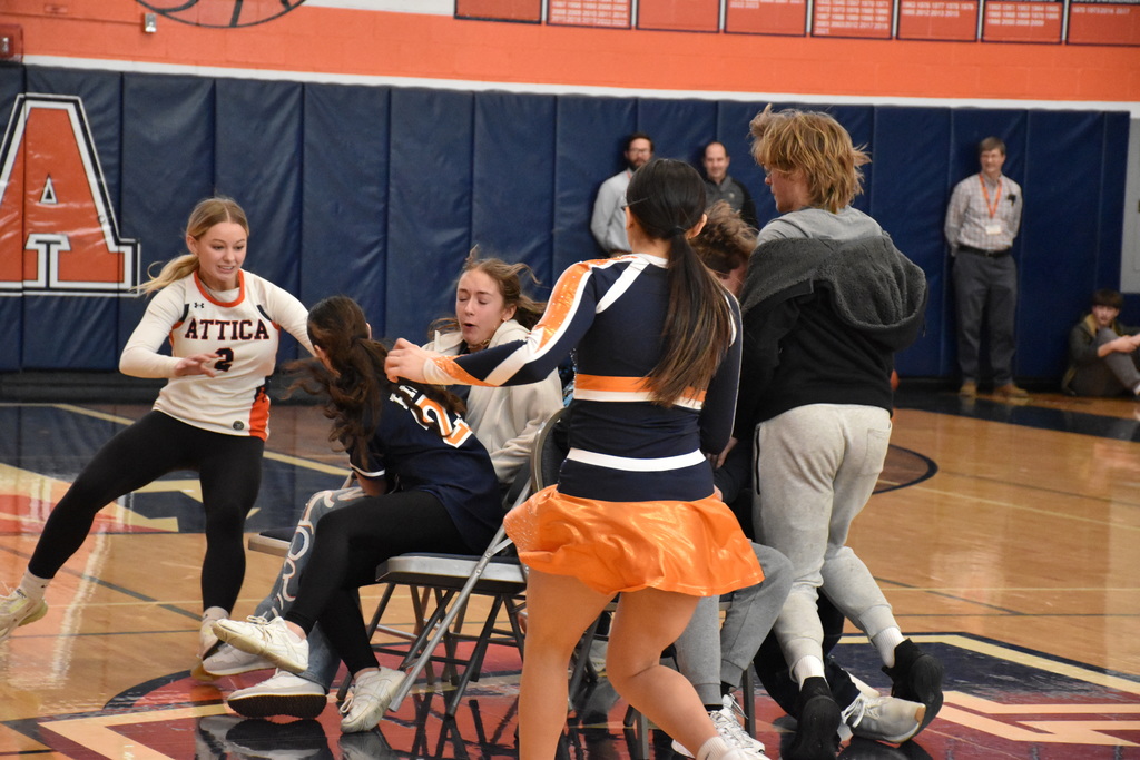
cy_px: 380
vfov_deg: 11.4
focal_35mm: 120
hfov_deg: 17.1
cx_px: 570
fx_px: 3800
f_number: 5.3
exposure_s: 1/500
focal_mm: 80
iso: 6400
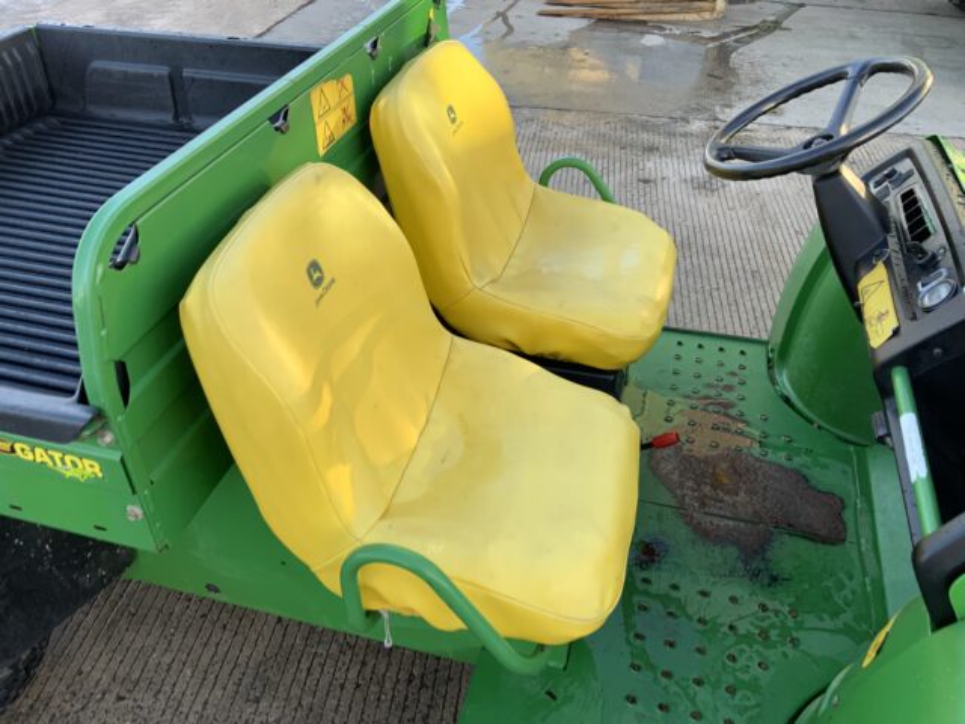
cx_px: 482
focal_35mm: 29
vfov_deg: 48.2
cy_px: 362
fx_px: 808
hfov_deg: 61.7
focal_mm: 3
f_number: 1.8
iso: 16
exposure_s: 1/123
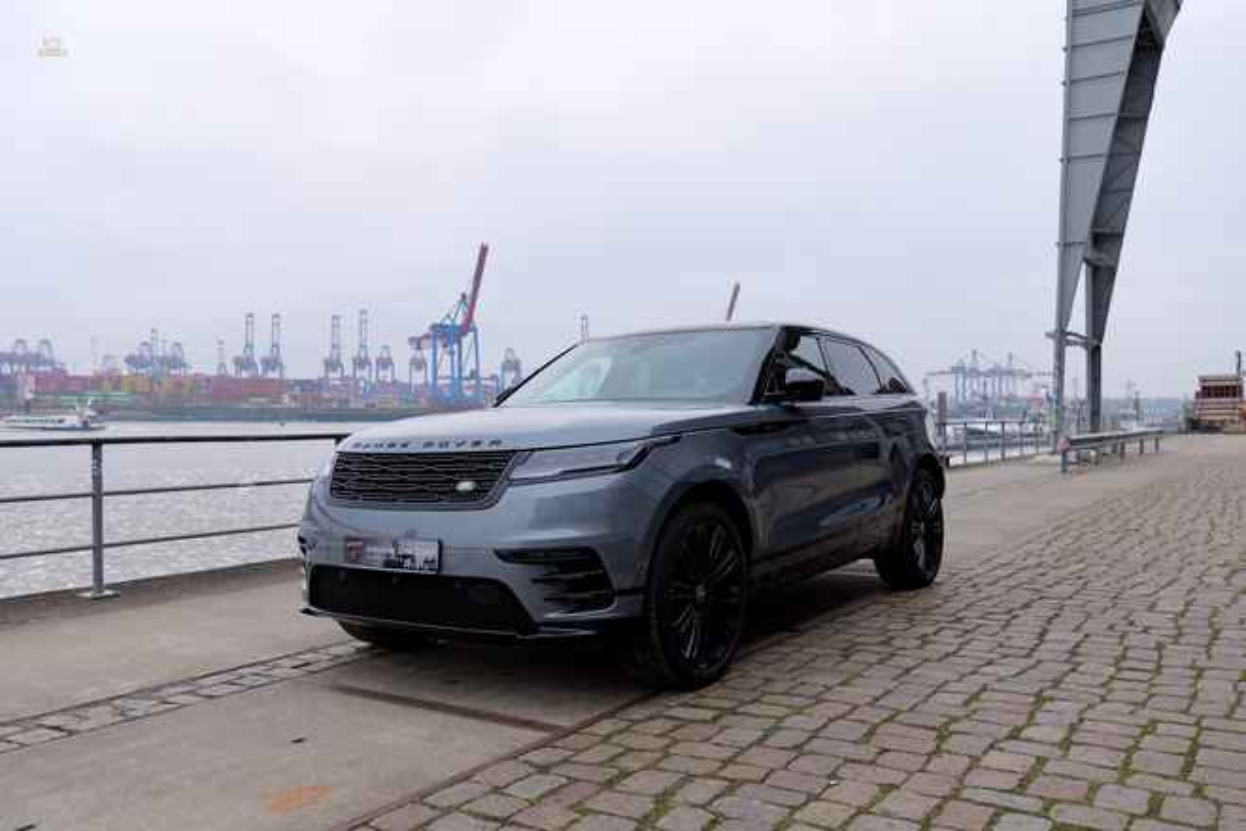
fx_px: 1004
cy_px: 416
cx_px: 623
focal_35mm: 29
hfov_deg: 63.7
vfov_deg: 45.0
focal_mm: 29
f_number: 4.1
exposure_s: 1/60
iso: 250
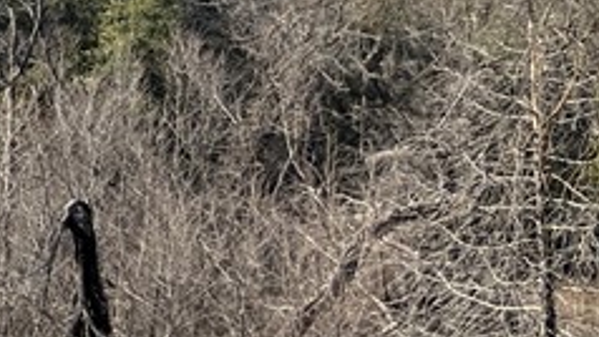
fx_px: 1938
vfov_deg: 9.9
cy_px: 103
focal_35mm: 122
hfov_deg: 14.1
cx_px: -677
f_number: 1.6
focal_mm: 5.1
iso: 50
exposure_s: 1/2513
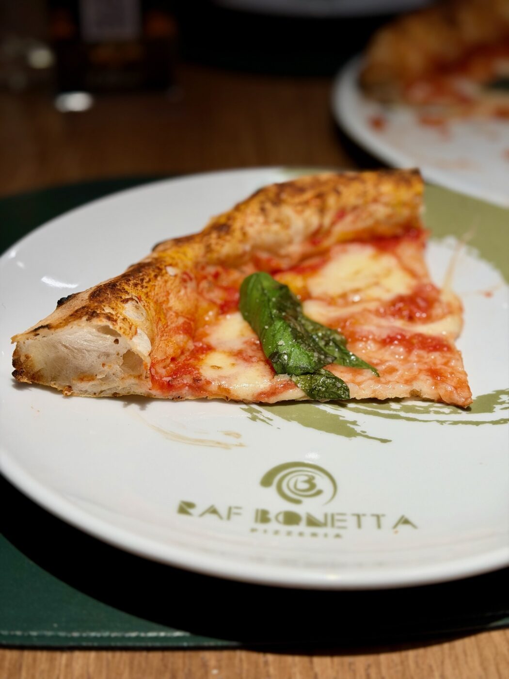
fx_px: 941
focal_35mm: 48
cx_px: 254
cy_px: 340
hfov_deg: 30.3
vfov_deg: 39.7
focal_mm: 6.76
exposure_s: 1/122
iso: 50
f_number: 1.78
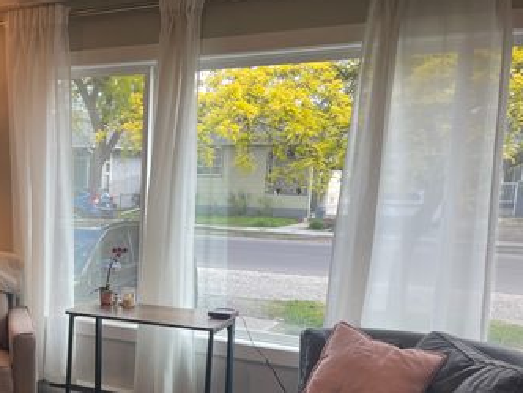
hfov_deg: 38.0
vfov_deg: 30.4
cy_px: 295
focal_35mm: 47
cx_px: 65
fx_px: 710
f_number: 1.6
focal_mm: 4.2
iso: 32
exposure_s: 1/120
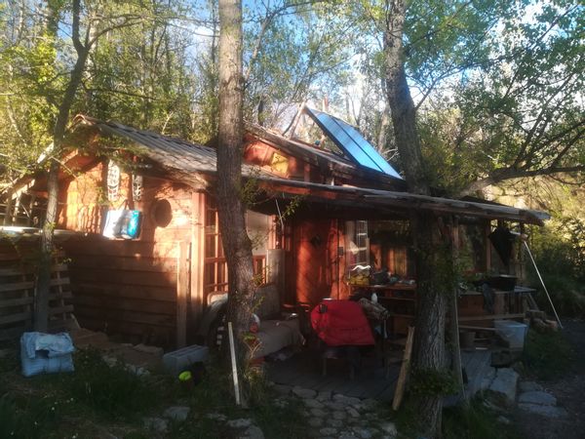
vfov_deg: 53.1
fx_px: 439
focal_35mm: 26
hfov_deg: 67.3
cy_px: 220
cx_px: 292
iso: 100
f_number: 2.2
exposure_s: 1/100
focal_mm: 3.83
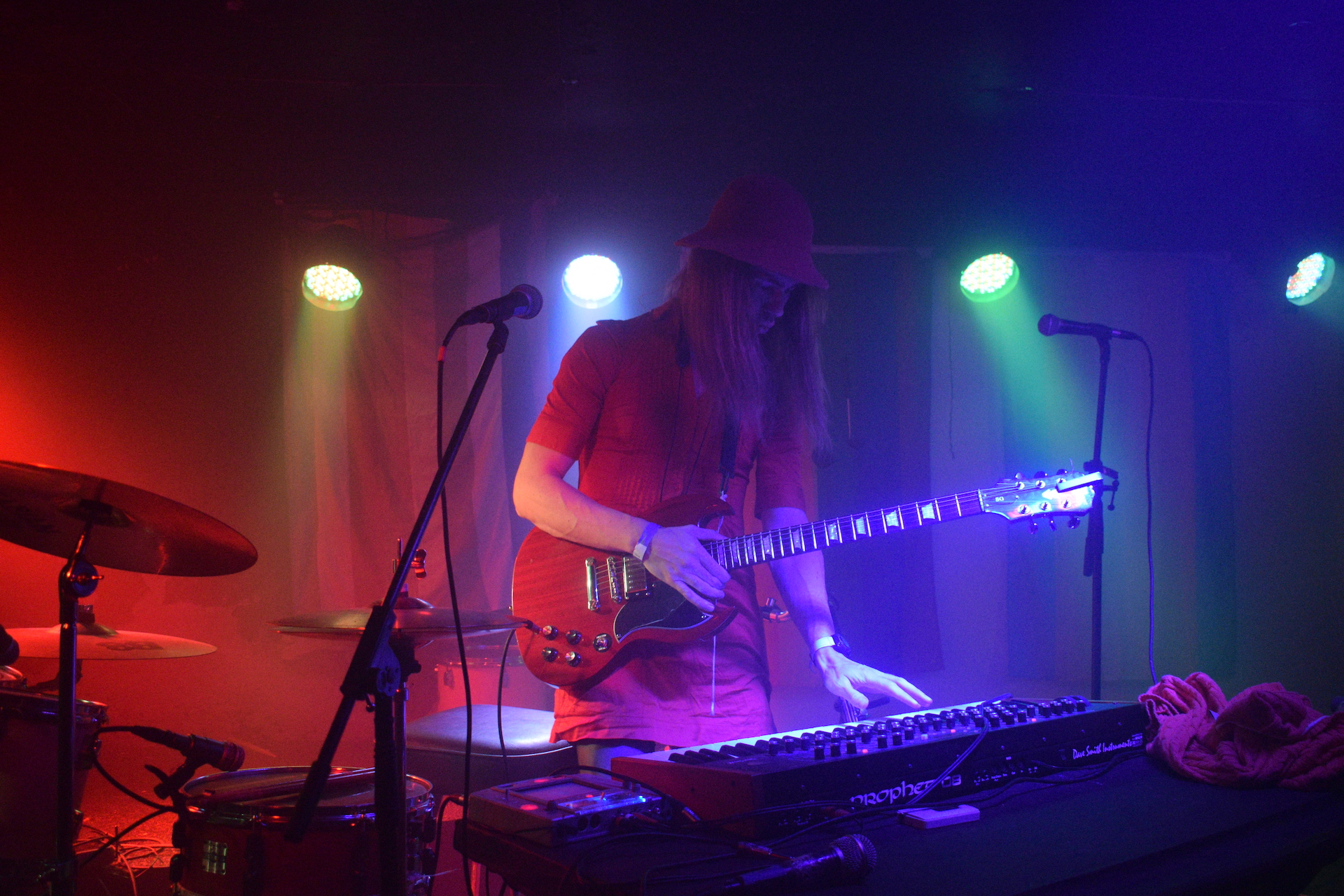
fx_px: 1232
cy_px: 448
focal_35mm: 33
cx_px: 672
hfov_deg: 57.2
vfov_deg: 40.0
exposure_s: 1/60
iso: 4500
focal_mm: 22
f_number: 3.8
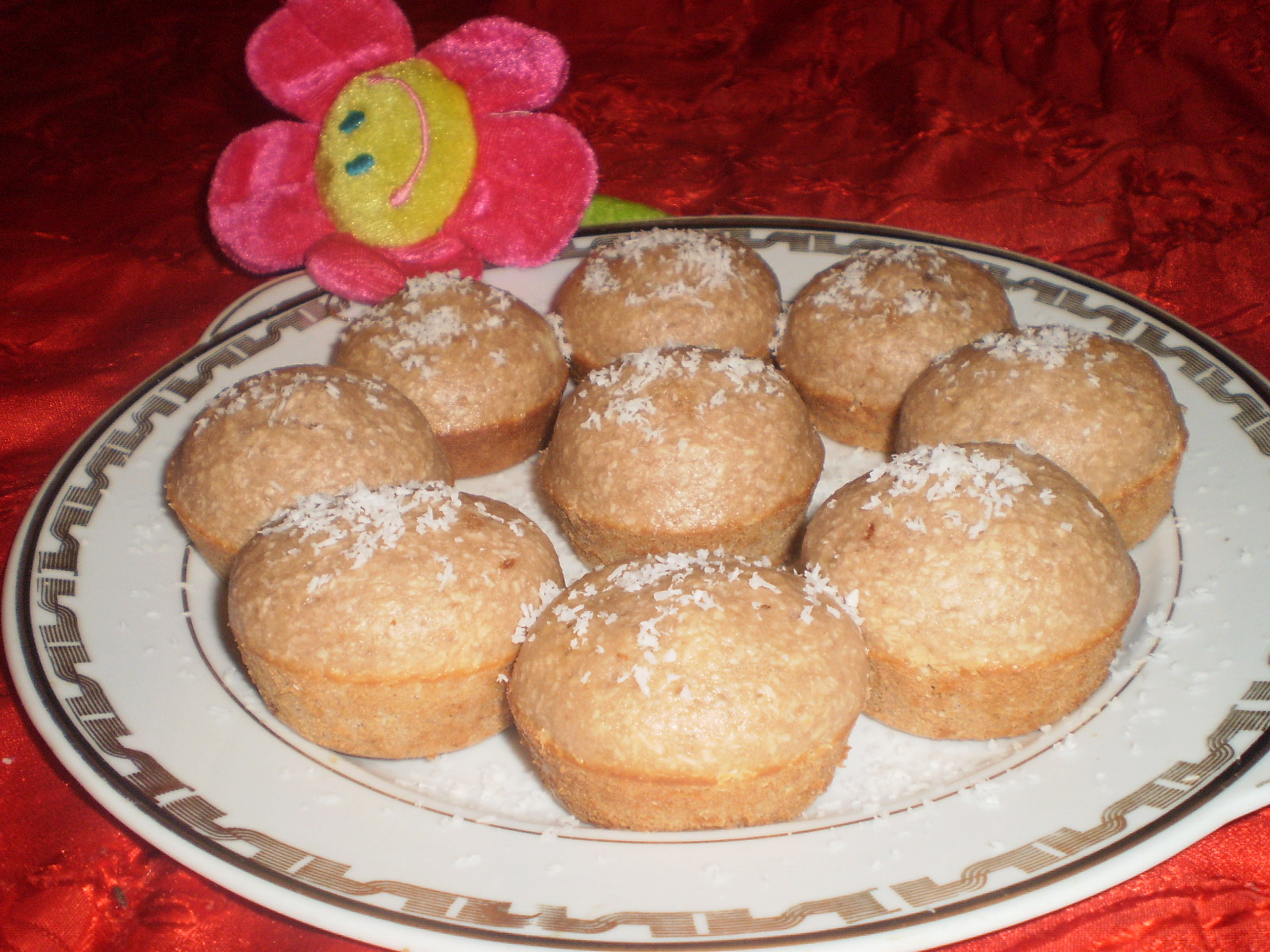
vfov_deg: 39.7
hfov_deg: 51.4
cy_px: 476
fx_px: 1321
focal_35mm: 36
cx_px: 635
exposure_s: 1/30
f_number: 3.1
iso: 125
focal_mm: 6.3
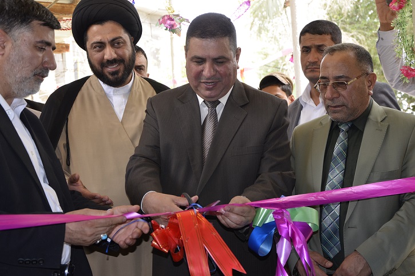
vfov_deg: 25.7
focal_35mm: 52
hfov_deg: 37.9
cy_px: 138
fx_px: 604
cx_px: 208
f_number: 4.5
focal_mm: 35
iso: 400
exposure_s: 1/100
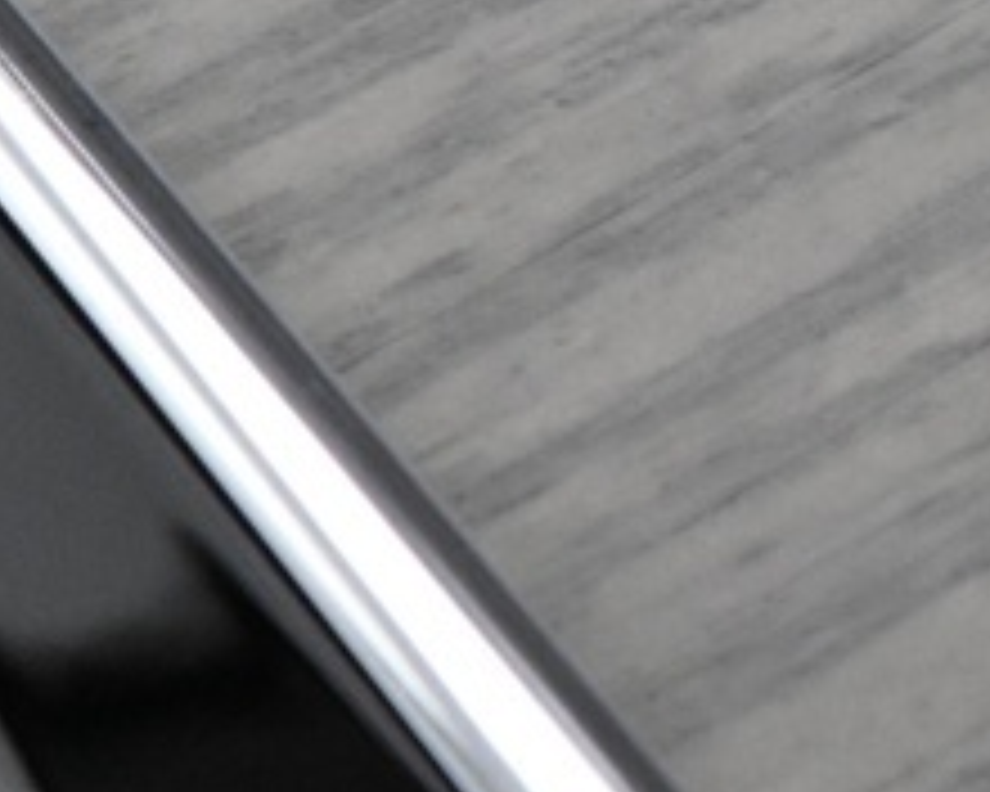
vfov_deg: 6.7
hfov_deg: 7.7
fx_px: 6680
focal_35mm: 228
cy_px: -104
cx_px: -1588
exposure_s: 1/40
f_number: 3.8
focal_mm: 22
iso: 2200
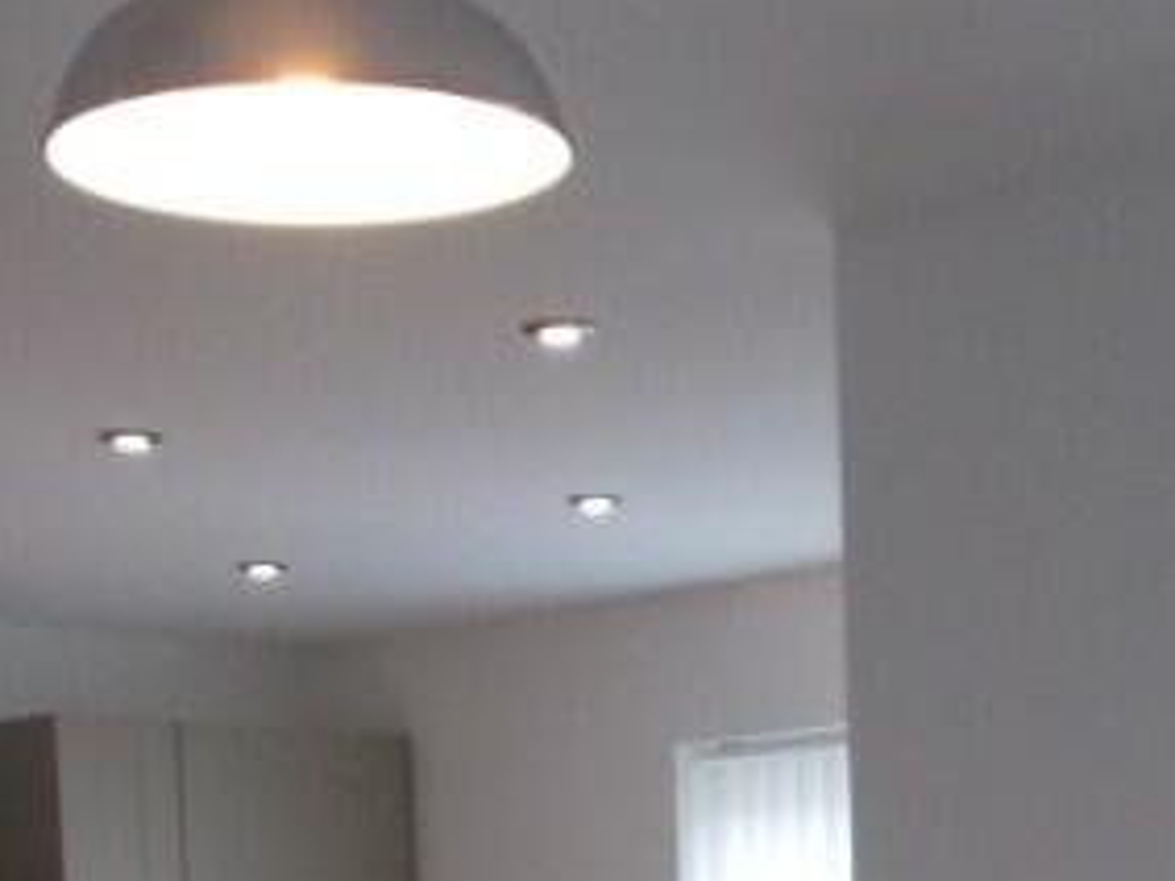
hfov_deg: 20.8
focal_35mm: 94
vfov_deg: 14.0
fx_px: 3189
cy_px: 1558
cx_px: 793
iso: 200
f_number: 3.2
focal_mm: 4.6
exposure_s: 1/25
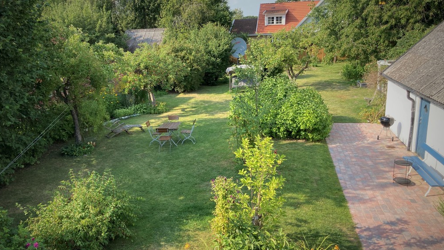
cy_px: 134
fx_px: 365
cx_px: 221
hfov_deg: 62.6
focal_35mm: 31
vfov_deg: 37.8
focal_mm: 3.99
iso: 20
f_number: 1.8
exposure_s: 1/558
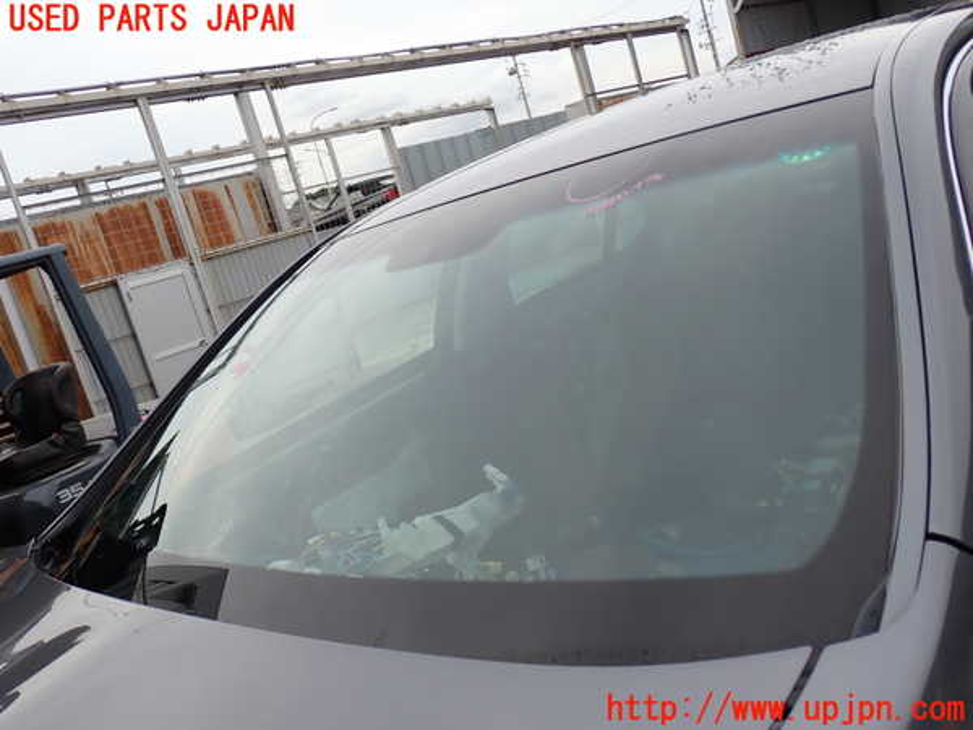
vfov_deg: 44.2
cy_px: 365
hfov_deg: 56.8
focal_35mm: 32
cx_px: 486
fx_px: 899
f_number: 3.2
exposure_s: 1/250
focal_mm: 5.79
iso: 100
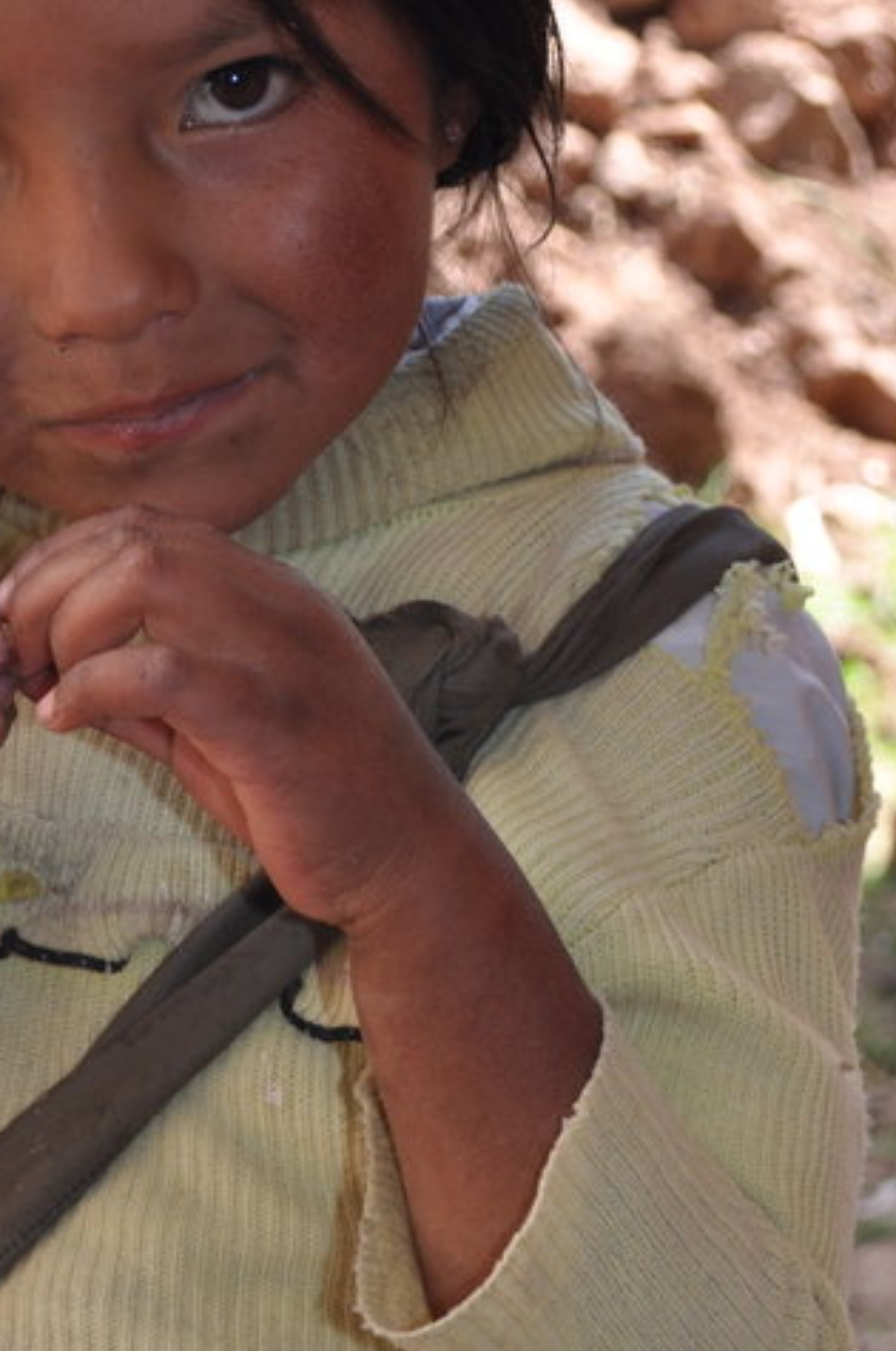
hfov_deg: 14.0
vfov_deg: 21.0
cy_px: 774
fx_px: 3634
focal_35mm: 97
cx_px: 287
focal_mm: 30
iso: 200
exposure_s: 1/125
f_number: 4.5
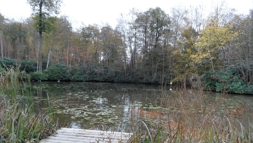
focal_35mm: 27
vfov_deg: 42.3
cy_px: 95
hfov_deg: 69.9
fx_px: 181
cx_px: 125
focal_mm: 3.9
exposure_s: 1/30
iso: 100
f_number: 3.2
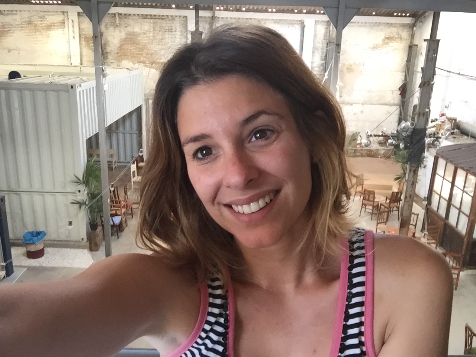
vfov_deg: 45.4
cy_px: 178
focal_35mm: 31
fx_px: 426
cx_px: 238
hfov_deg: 58.4
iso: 100
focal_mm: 2.65
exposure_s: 1/33
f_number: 2.2
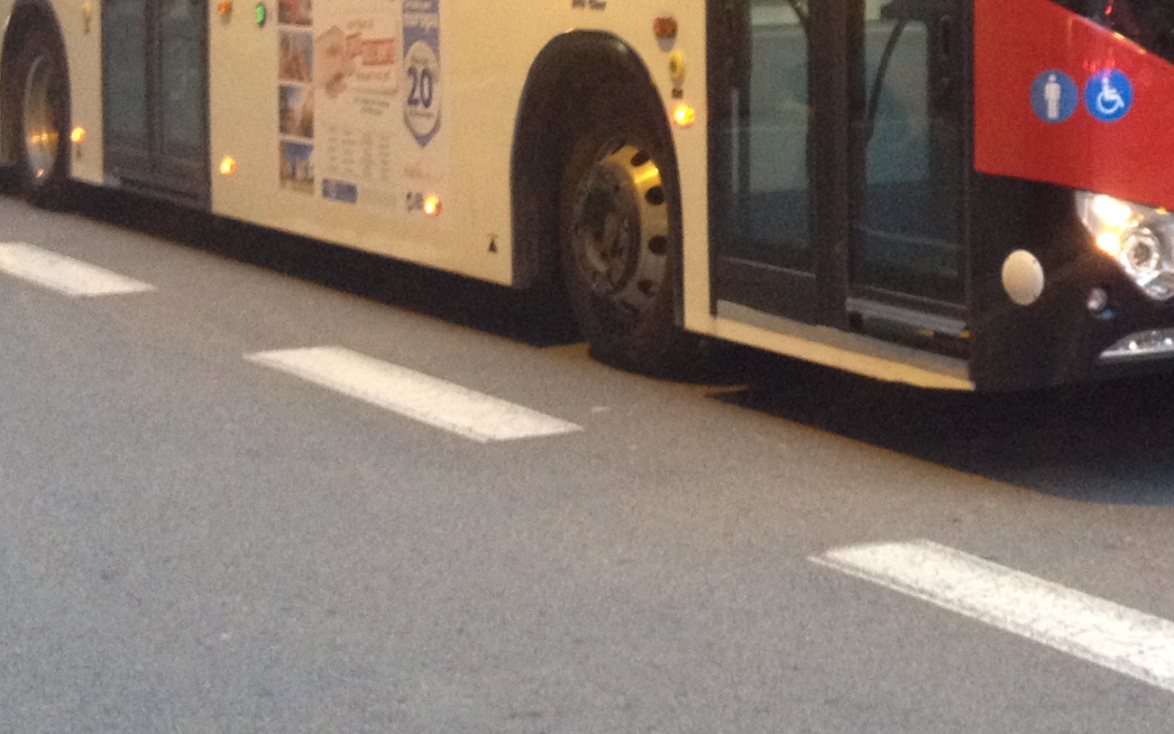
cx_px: 1046
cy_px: -90
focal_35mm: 93
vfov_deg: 13.7
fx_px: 2976
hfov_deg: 21.8
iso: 200
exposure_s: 1/20
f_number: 2.4
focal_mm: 4.28
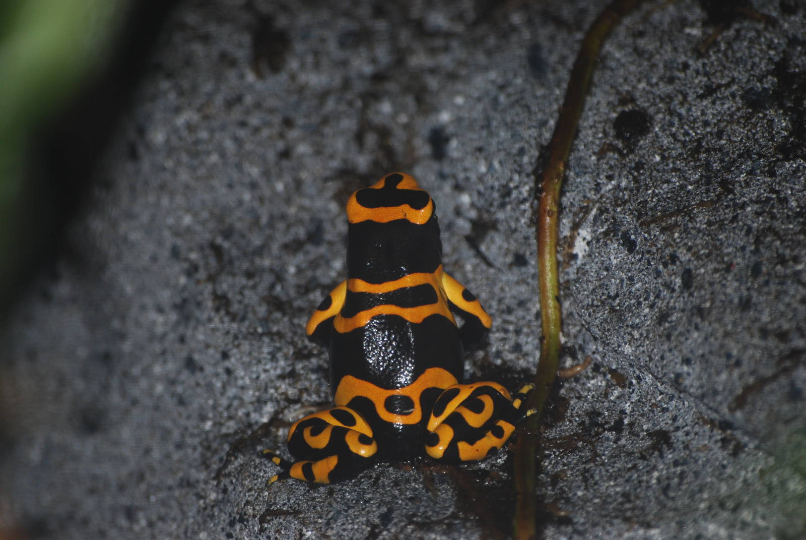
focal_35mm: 450
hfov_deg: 4.6
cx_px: 403
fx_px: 10087
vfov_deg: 3.1
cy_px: 270
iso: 200
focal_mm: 300
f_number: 5.6
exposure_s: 1/60
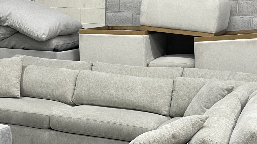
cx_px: 139
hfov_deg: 35.4
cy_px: 130
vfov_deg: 20.0
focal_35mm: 59
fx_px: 402
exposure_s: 1/60
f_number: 1.6
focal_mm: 5.1
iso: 80
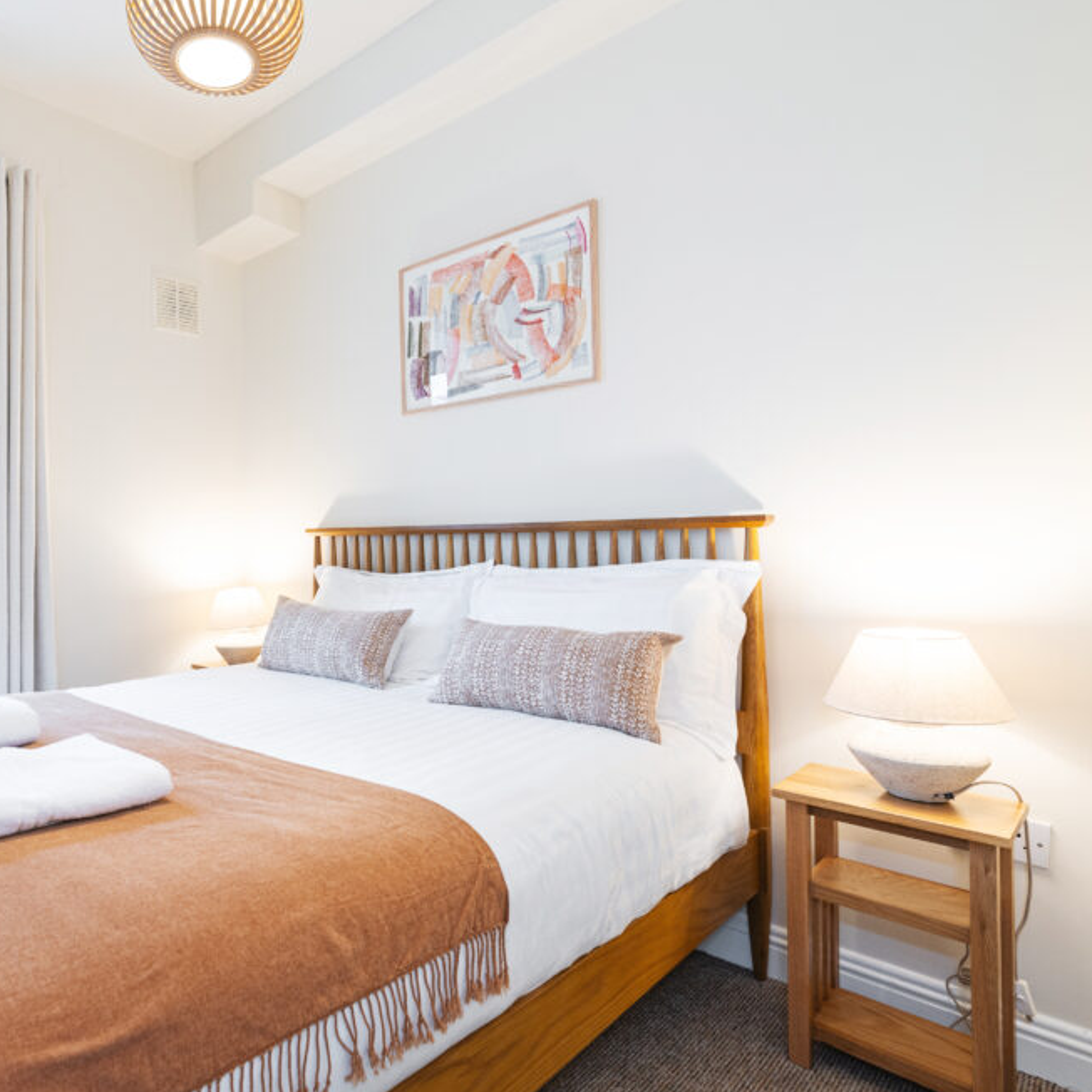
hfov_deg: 69.9
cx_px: 273
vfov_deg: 74.8
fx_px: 714
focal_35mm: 20
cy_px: 554
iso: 400
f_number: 6.3
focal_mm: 15
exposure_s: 1/10
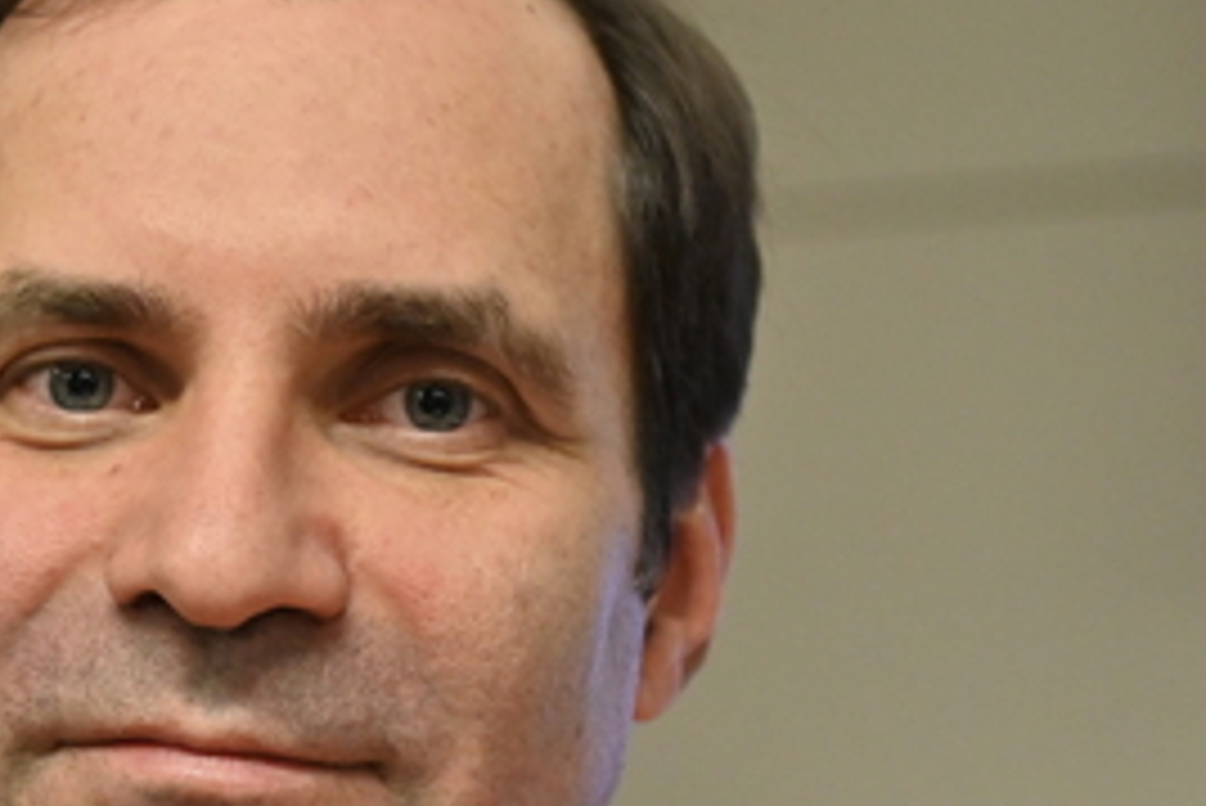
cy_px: 538
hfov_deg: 13.7
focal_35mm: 149
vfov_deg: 9.2
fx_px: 4994
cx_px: 223
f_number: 4.5
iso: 3200
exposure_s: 1/320
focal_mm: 62
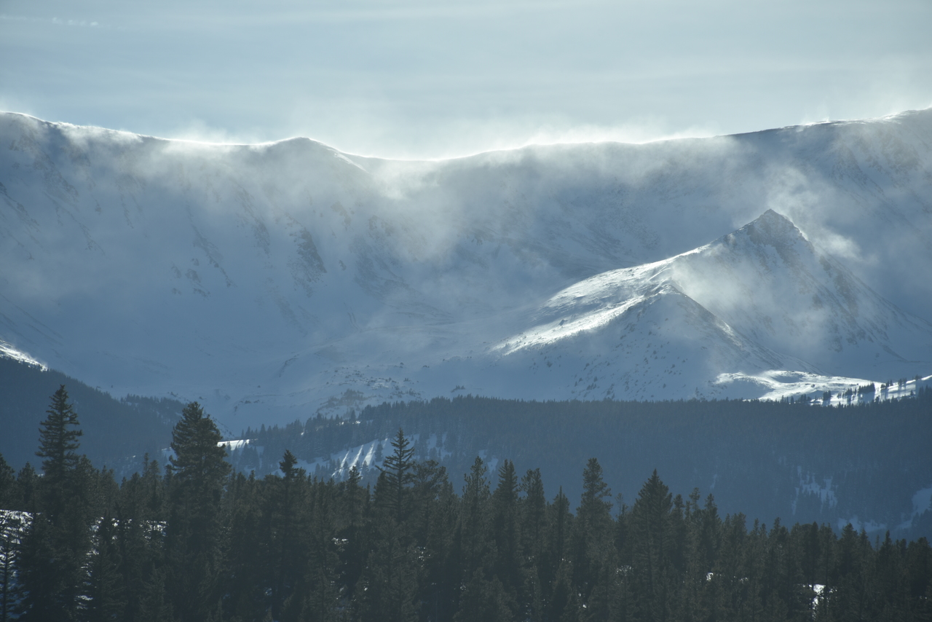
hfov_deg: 6.9
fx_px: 7768
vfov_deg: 4.6
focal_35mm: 300
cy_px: 311
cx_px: 466
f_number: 10
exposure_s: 1/640
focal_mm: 300
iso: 100
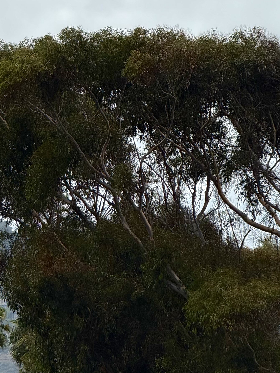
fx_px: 2912
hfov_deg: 5.5
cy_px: 324
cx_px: -14
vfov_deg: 7.3
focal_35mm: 270
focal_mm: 15.66
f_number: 2.8
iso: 50
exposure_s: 1/2212
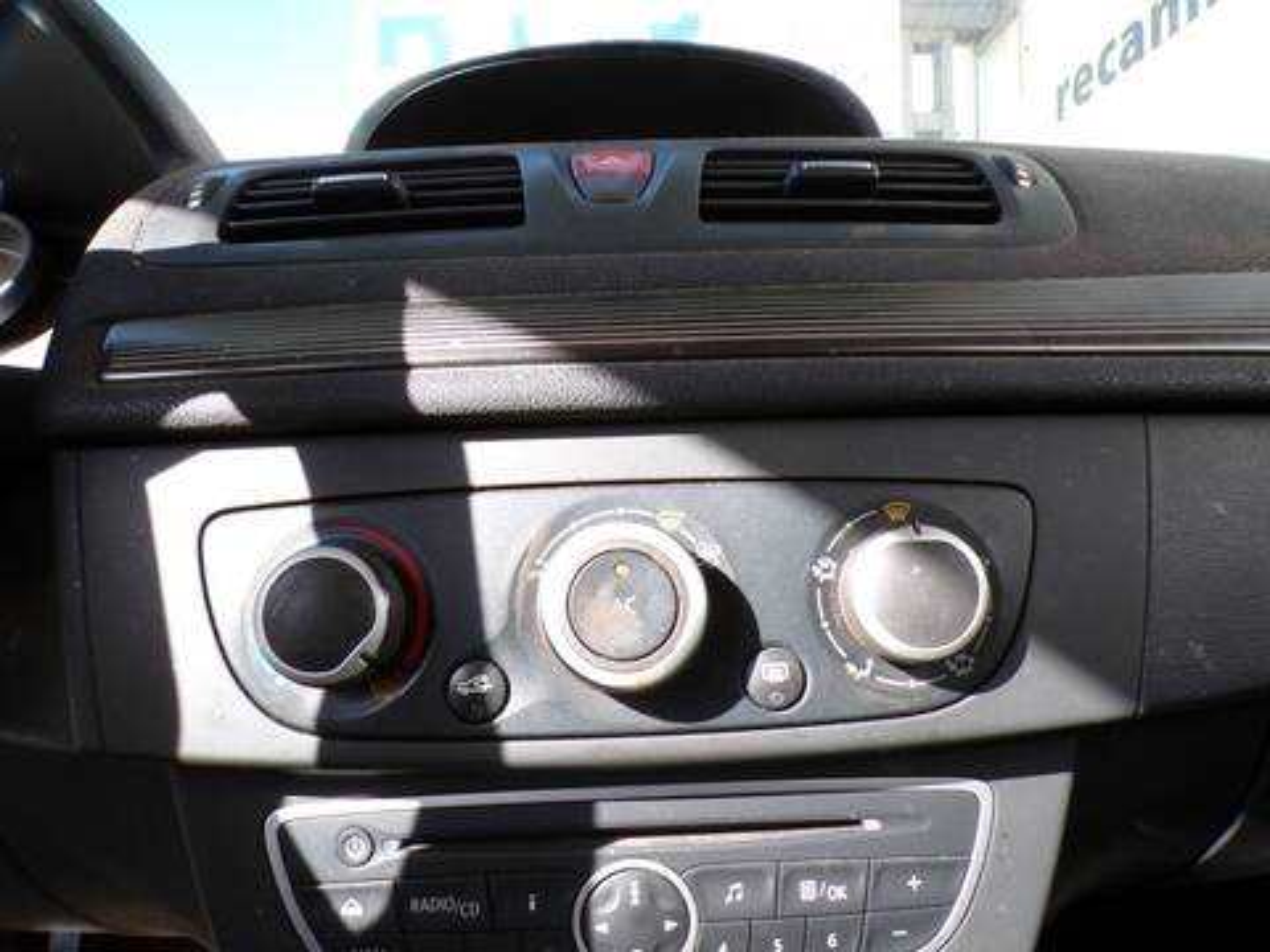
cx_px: 635
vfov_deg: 56.8
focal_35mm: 24
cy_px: 476
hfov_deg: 71.6
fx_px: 881
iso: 100
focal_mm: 4.3
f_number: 4.4
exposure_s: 1/85
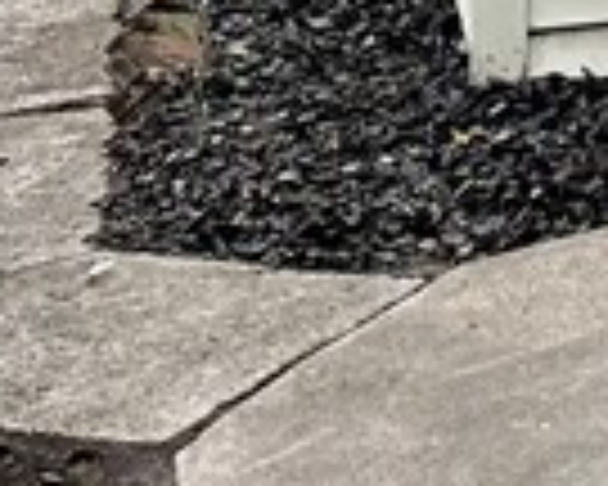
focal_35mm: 178
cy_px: -662
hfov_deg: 8.5
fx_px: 3203
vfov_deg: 8.0
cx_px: 1995
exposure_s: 1/258
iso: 80
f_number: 1.78
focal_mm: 6.86
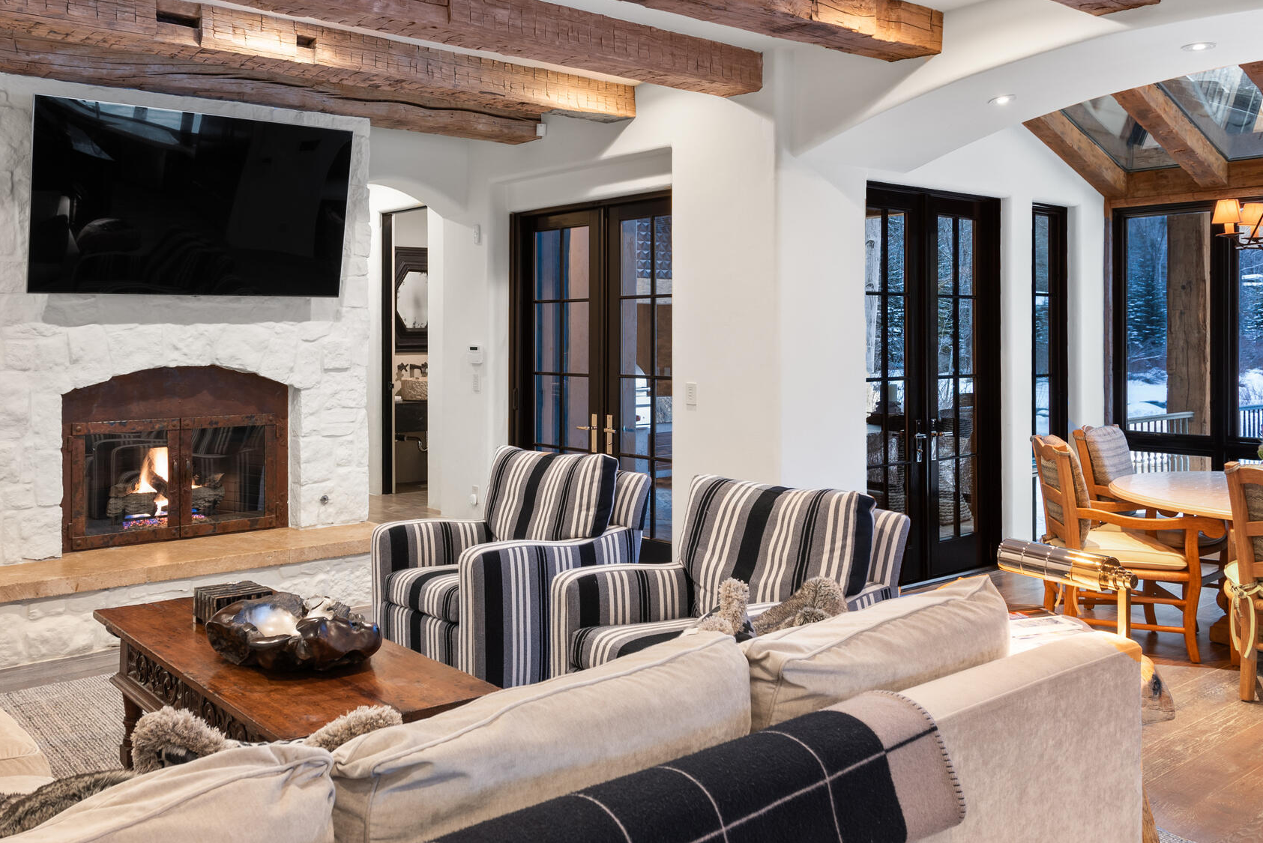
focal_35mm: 32
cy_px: 403
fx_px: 1123
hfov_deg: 58.4
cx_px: 529
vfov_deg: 41.1
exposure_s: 3
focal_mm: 20
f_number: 7.1
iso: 100
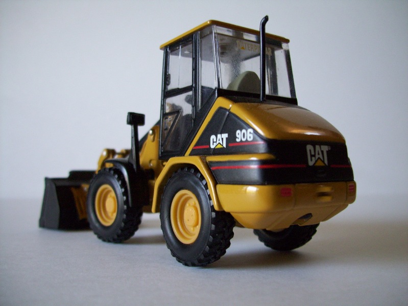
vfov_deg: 41.8
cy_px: 153
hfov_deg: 54.0
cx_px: 204
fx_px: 401
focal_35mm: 34
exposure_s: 1/15
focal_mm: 5.7
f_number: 2.9
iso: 160
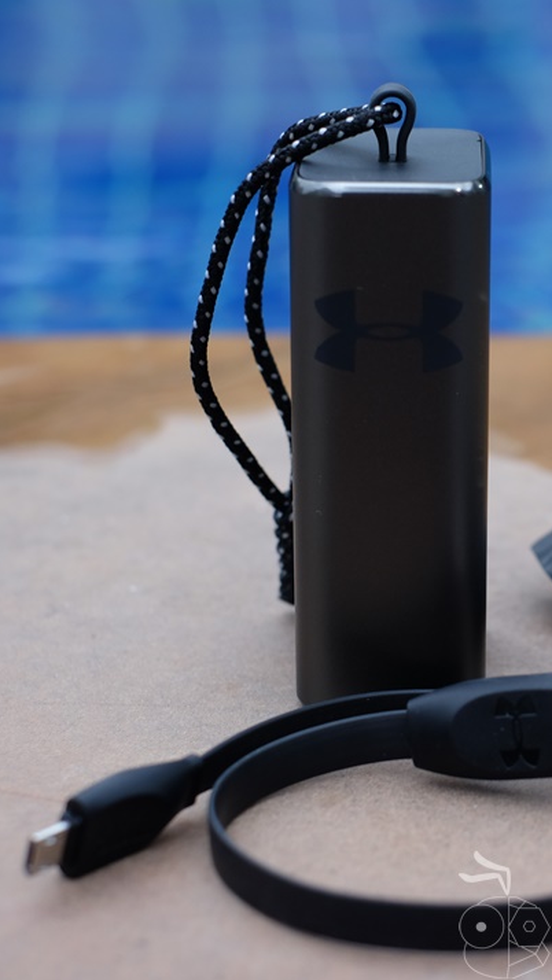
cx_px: 582
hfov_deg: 14.1
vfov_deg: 25.3
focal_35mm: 84
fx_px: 2184
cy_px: 491
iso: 400
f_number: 4
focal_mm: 35
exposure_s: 1/38
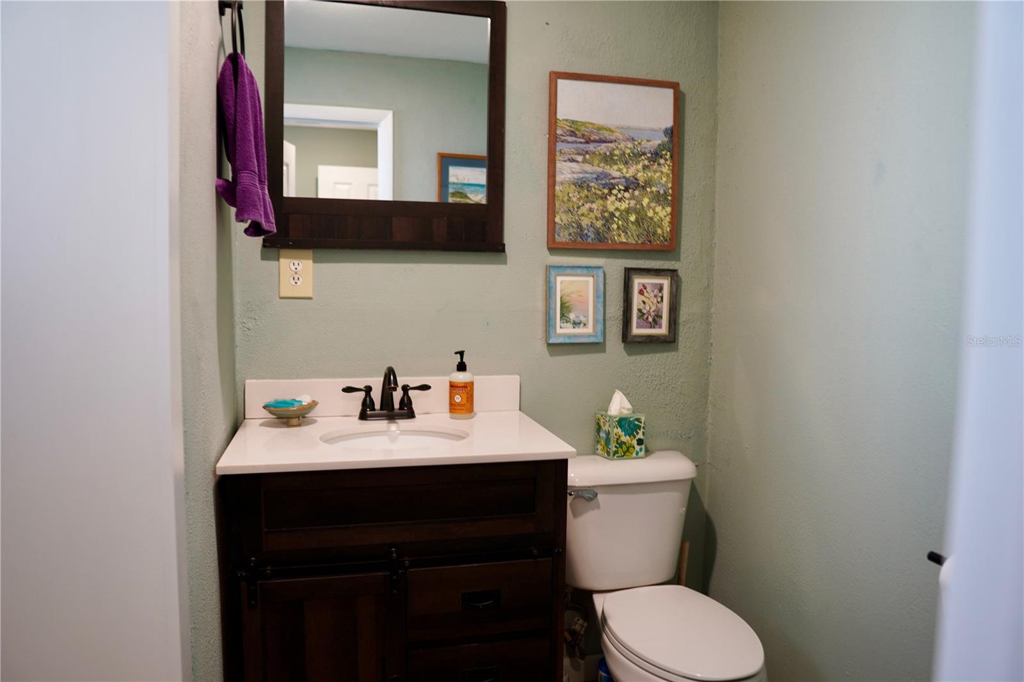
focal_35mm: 24
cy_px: 341
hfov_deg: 73.8
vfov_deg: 53.1
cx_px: 512
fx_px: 682
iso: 100
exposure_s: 1/25
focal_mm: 16
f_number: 1.8
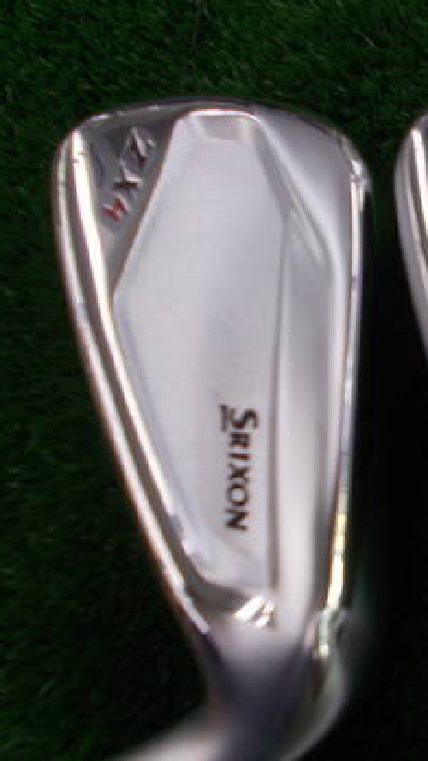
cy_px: 406
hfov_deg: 23.9
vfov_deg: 46.4
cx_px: 555
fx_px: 887
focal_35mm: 44
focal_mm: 4.6
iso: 80
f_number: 3.2
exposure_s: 1/50
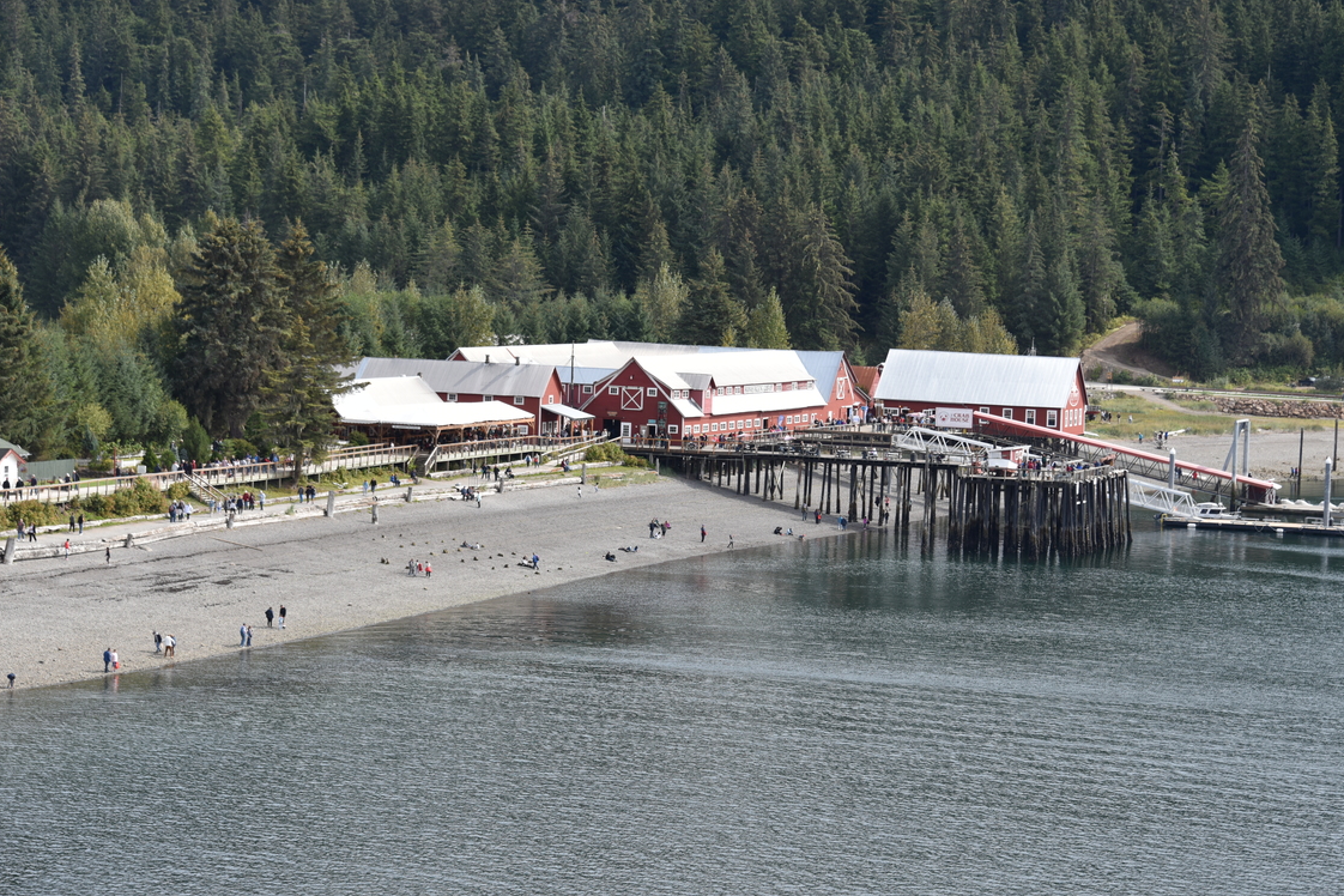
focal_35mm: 105
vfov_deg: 13.0
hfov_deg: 19.5
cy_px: 436
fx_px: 3920
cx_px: 739
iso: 100
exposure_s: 1/200
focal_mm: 92
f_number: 7.1
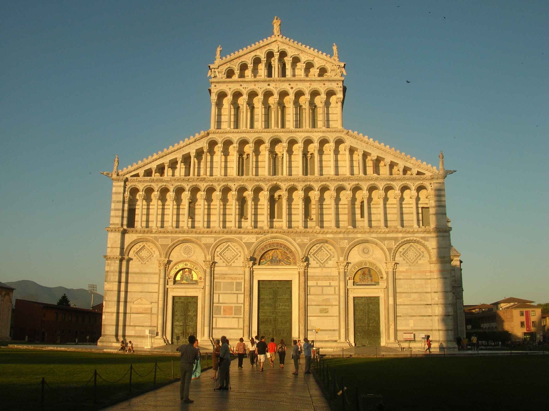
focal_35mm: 35
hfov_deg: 52.7
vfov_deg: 40.6
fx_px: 555
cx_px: 274
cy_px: 206
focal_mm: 5.8
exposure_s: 1/250
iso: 50
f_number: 5.6
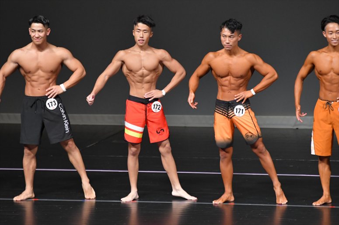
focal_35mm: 375
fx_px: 3530
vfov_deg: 3.7
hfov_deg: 5.5
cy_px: 112
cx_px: 170
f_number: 5.6
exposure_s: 1/400
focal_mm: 250
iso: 4000
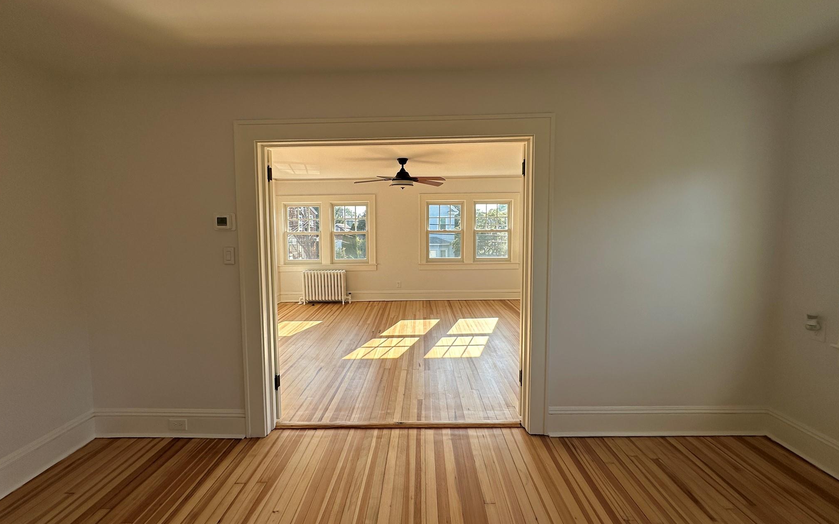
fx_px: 343
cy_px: 255
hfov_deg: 101.5
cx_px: 419
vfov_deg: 74.8
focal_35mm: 15
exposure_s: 1/293
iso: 40
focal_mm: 2.22
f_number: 2.2
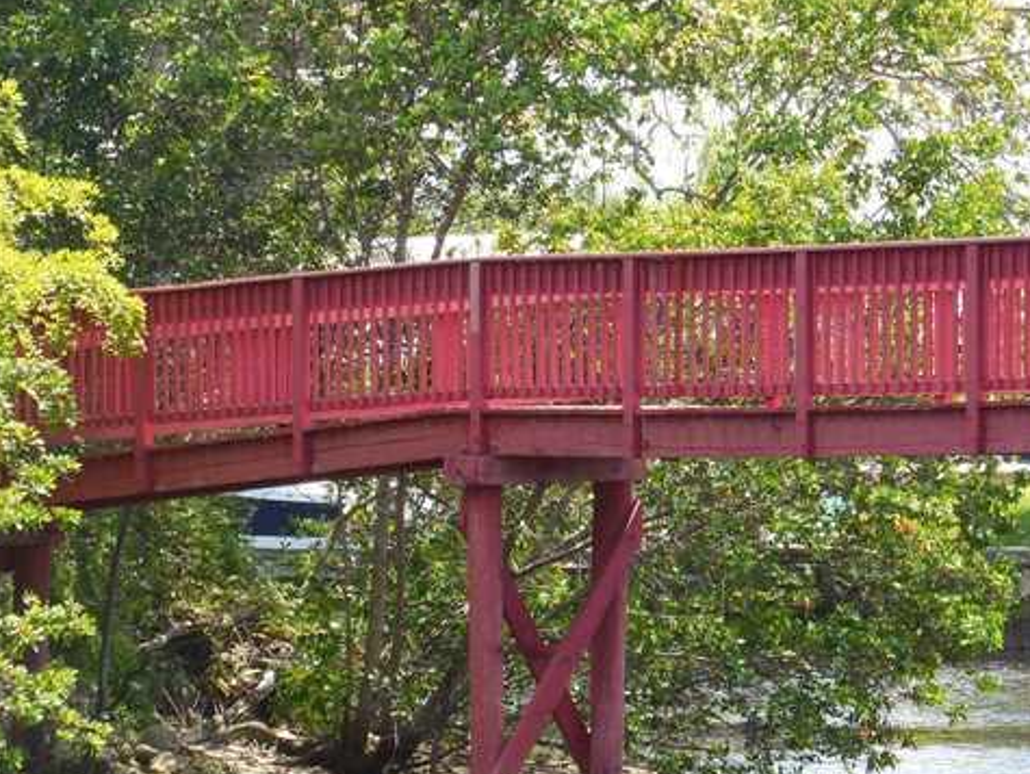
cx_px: 778
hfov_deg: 9.3
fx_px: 6313
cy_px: 523
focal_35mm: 212
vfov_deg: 7.0
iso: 125
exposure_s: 1/200
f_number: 5
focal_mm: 22.4
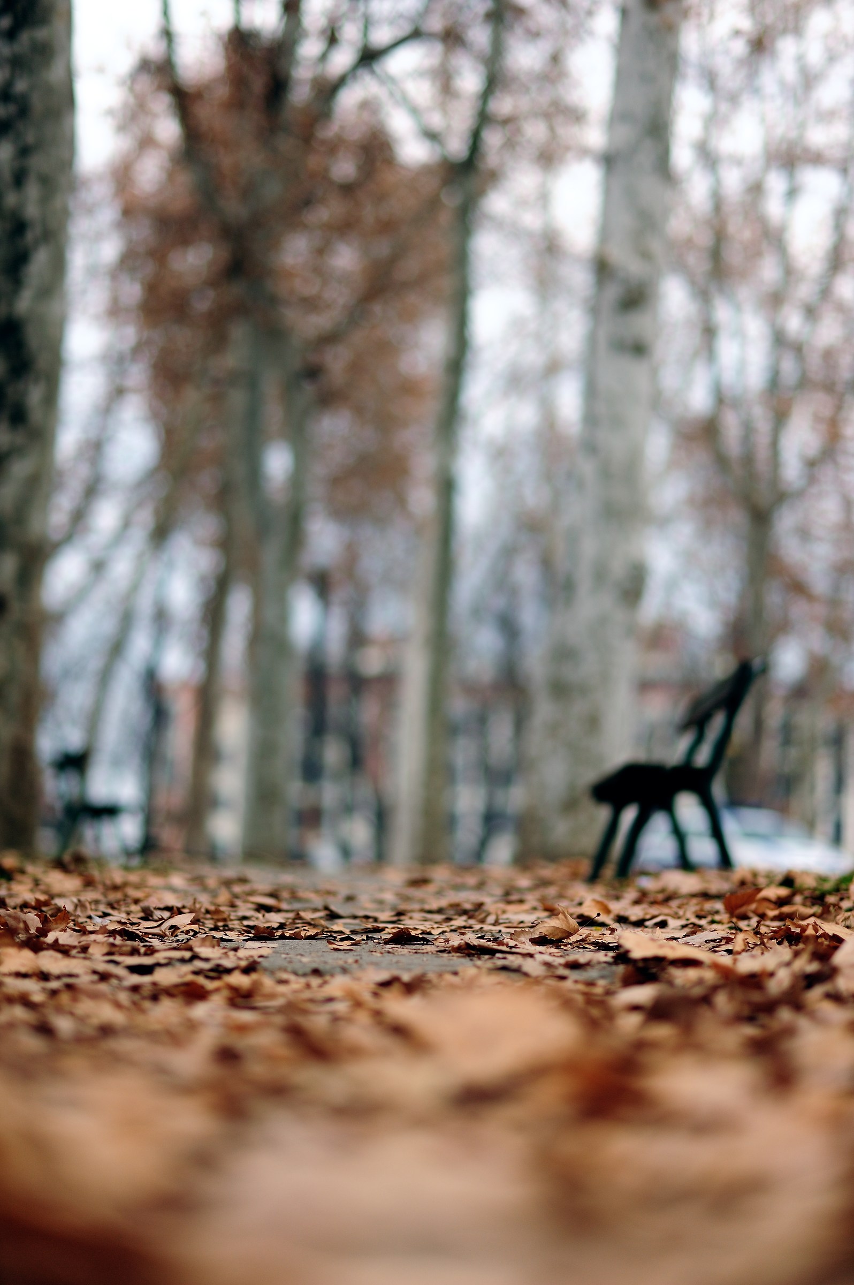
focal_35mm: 85
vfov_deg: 23.9
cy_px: 642
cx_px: 427
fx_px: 3030
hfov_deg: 16.0
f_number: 1.4
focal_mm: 85
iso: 200
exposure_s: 1/1600
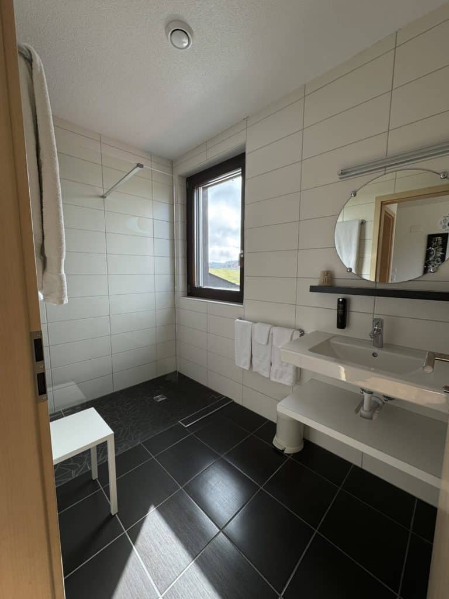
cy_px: 300
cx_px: 224
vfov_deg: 102.1
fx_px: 242
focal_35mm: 14
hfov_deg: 85.7
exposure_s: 1/271
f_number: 2.2
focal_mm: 2.22
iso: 40
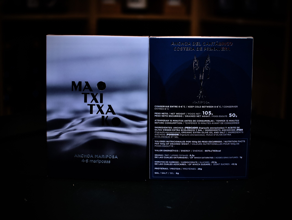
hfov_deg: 30.3
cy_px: 110
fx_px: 540
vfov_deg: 22.9
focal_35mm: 64
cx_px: 146
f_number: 5
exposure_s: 1/400
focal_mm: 32
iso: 2000
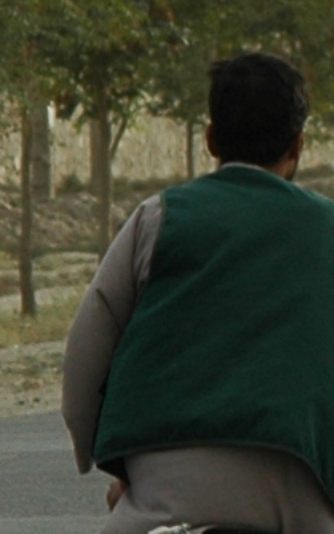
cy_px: -50
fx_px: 16994
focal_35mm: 1166
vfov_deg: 1.8
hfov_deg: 1.1
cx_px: 1665
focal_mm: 102
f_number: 9
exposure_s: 1/200
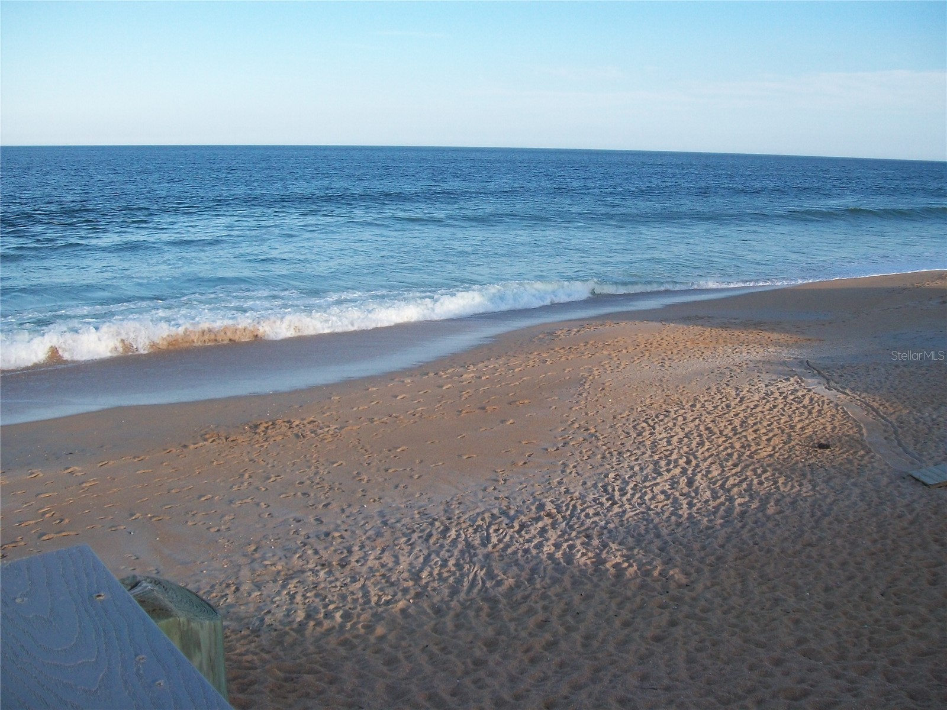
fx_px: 985
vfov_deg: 39.7
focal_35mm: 36
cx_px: 474
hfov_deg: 51.4
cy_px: 355
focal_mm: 6
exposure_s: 1/800
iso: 80
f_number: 2.7
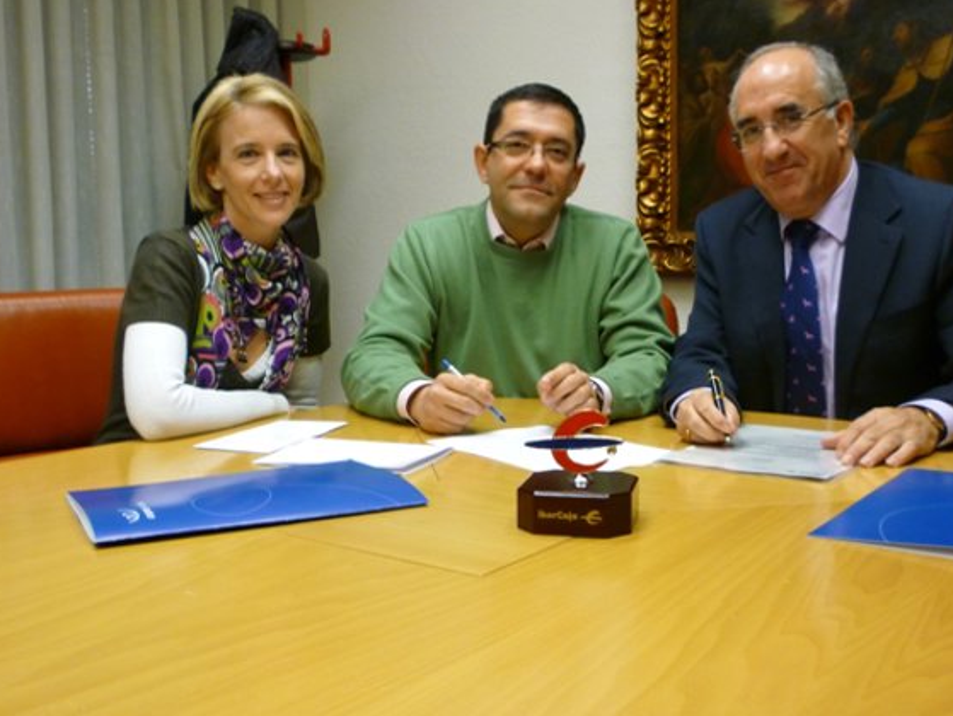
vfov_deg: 38.7
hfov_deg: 49.9
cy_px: 380
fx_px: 1019
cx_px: 549
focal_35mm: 37
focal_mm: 5.3
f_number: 3.3
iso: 200
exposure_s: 1/30
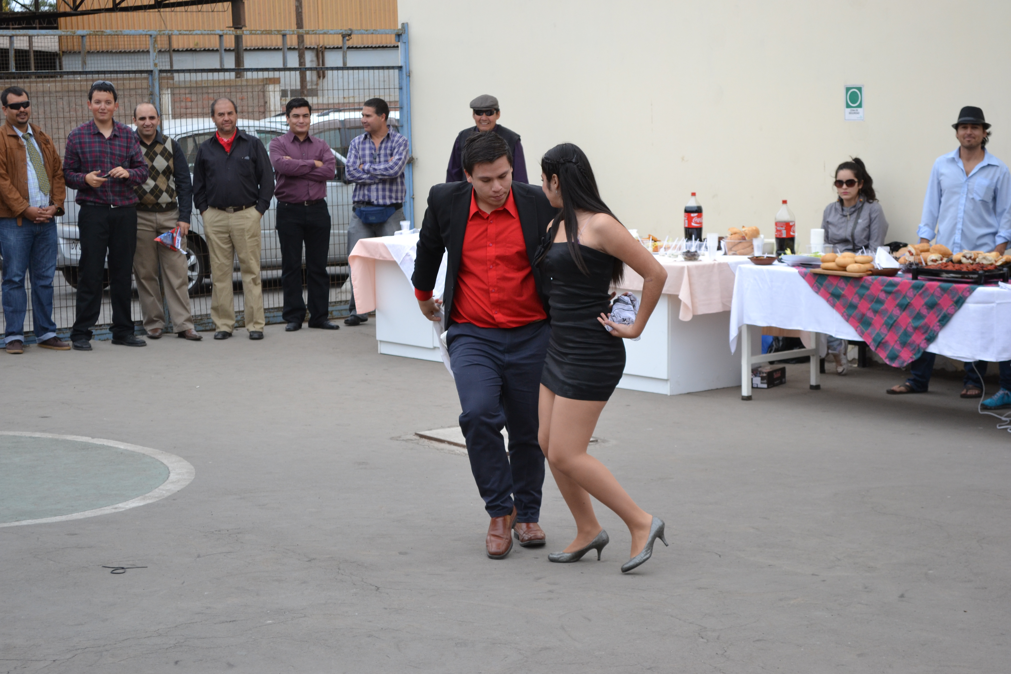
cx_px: 506
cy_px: 337
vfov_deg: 16.6
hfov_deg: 24.6
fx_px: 2317
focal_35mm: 82
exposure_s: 1/500
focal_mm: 55
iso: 400
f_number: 5.6
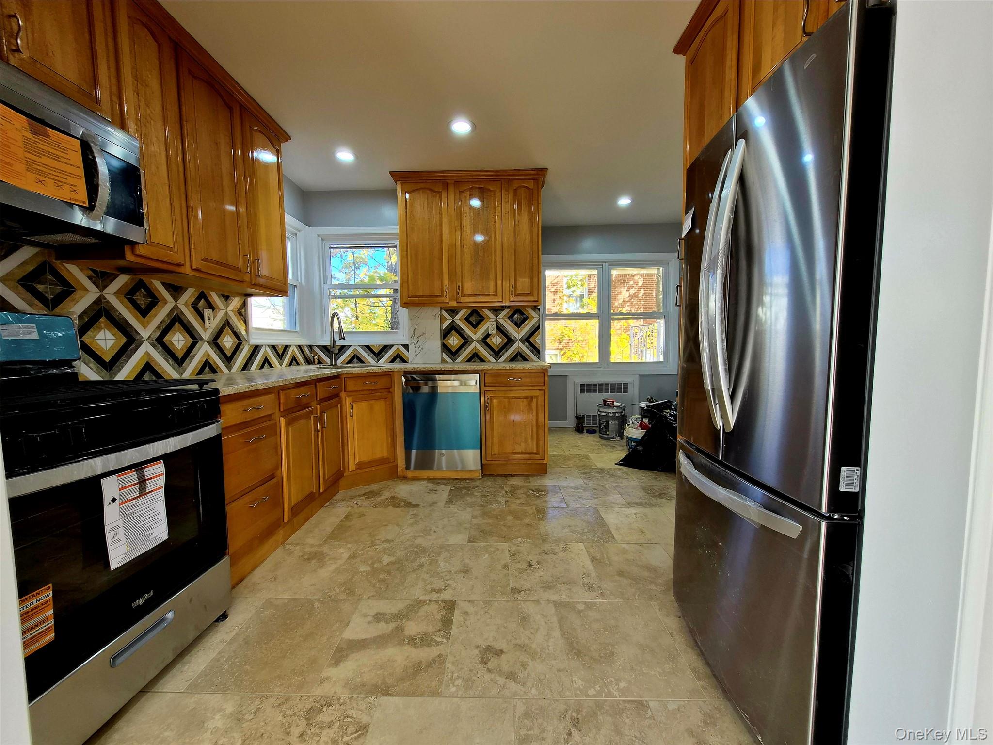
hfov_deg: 106.2
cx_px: 496
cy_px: 372
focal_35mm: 13
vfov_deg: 89.9
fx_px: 373
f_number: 2.2
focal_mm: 1.7
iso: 32
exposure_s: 1/60.2
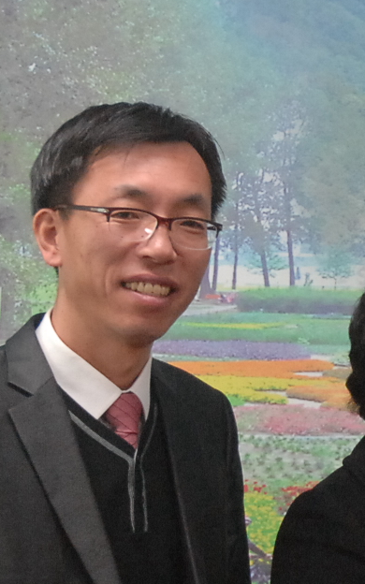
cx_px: 785
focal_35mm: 163
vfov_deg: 12.9
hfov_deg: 7.6
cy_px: 341
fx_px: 2590
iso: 800
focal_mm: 31
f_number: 4.2
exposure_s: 1/80
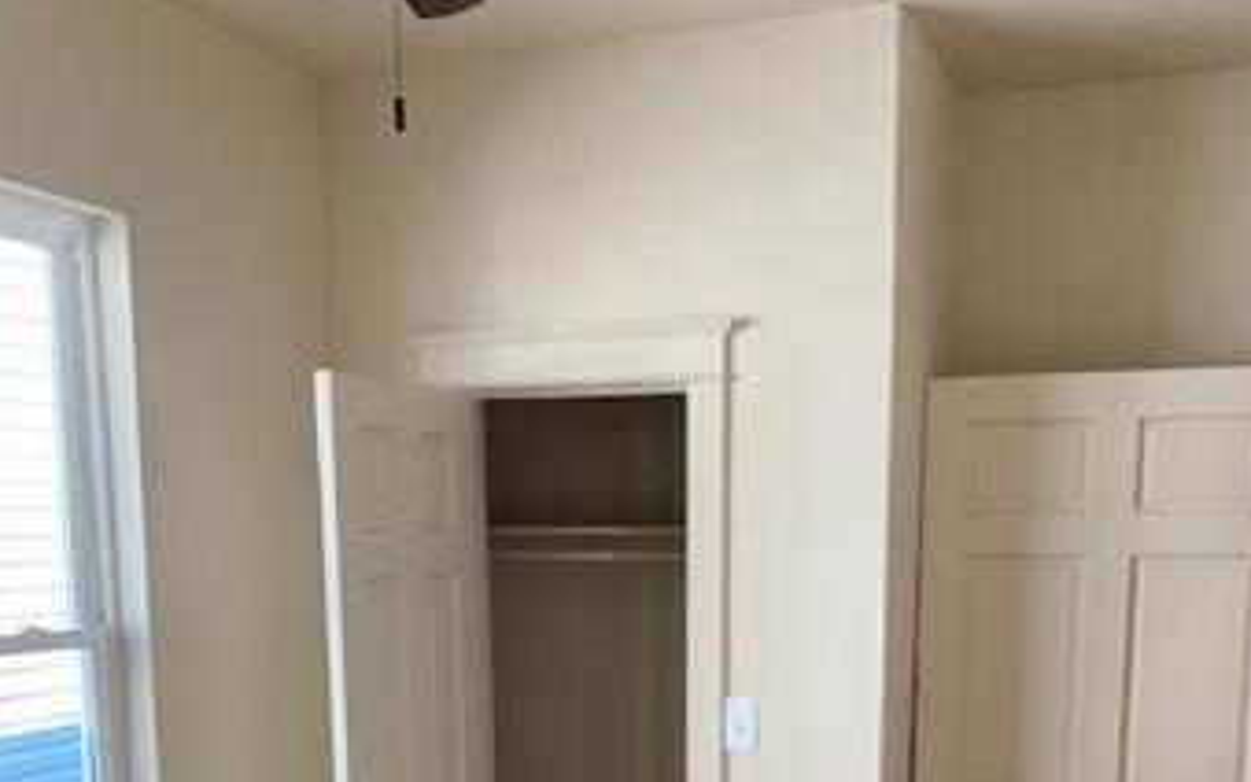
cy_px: 756
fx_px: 1330
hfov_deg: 50.4
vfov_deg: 30.7
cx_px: 657
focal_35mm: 39
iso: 100
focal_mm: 4.25
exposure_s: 1/104
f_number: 1.8
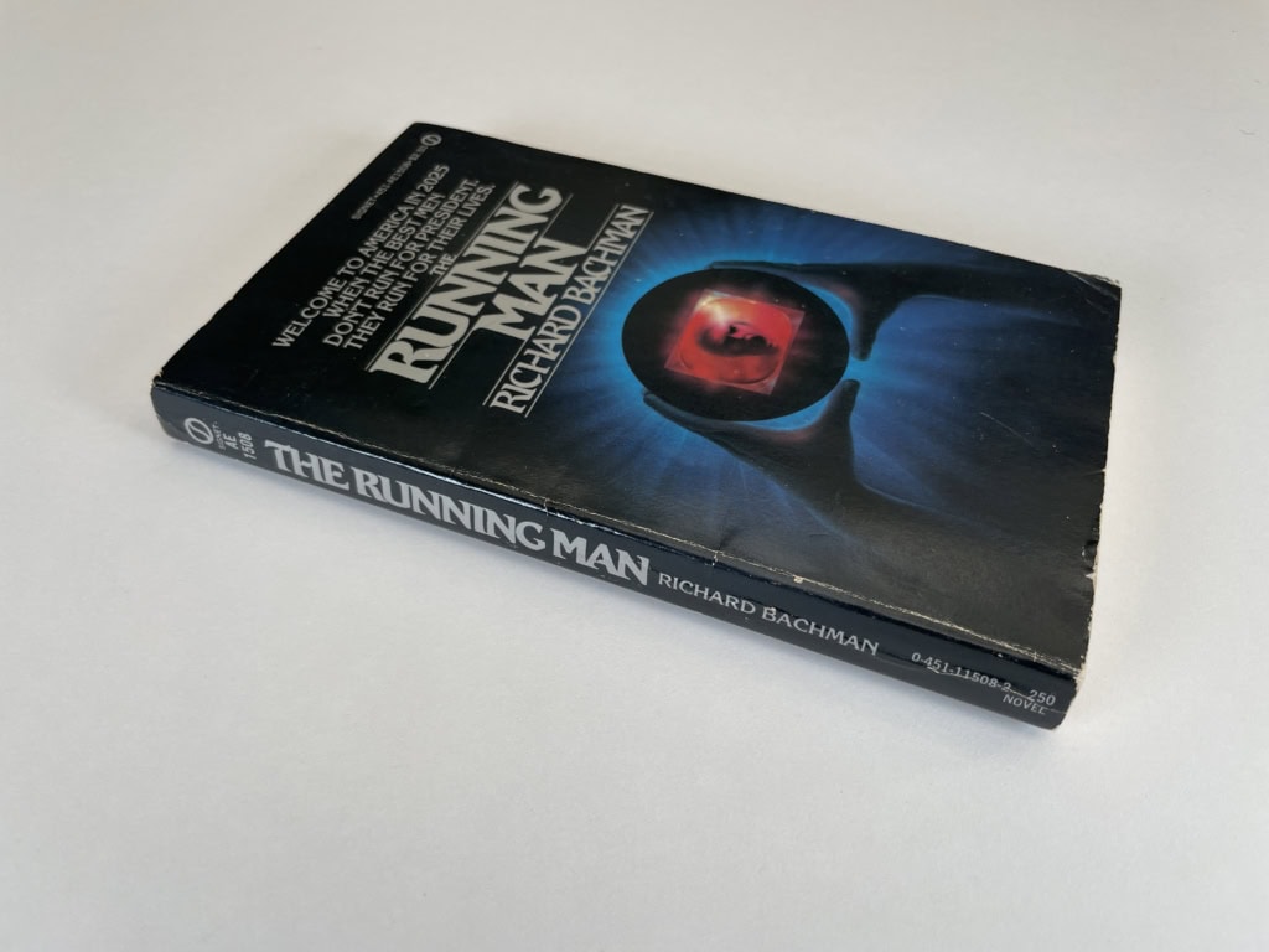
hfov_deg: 67.3
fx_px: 953
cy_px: 476
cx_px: 634
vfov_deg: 53.1
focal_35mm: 26
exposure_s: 1/123
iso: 32
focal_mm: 4.2
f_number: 1.6
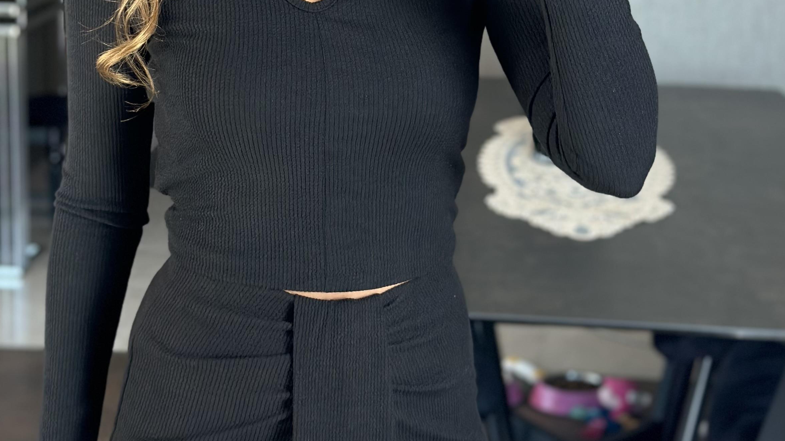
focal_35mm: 90
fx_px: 1873
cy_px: 79
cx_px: 318
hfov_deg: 23.6
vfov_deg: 13.4
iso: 125
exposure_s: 1/121
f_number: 1.78
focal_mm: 6.86
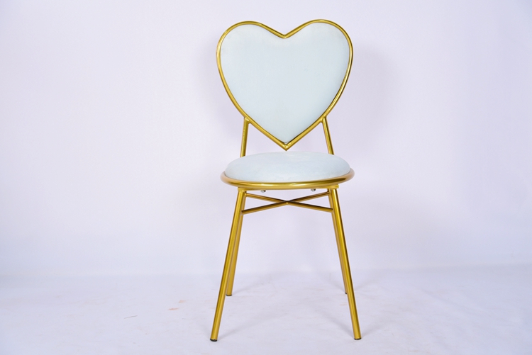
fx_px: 710
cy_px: 178
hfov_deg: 41.1
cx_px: 266
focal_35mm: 48
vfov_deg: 28.1
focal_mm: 48
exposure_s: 1/10
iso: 125
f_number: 4.2
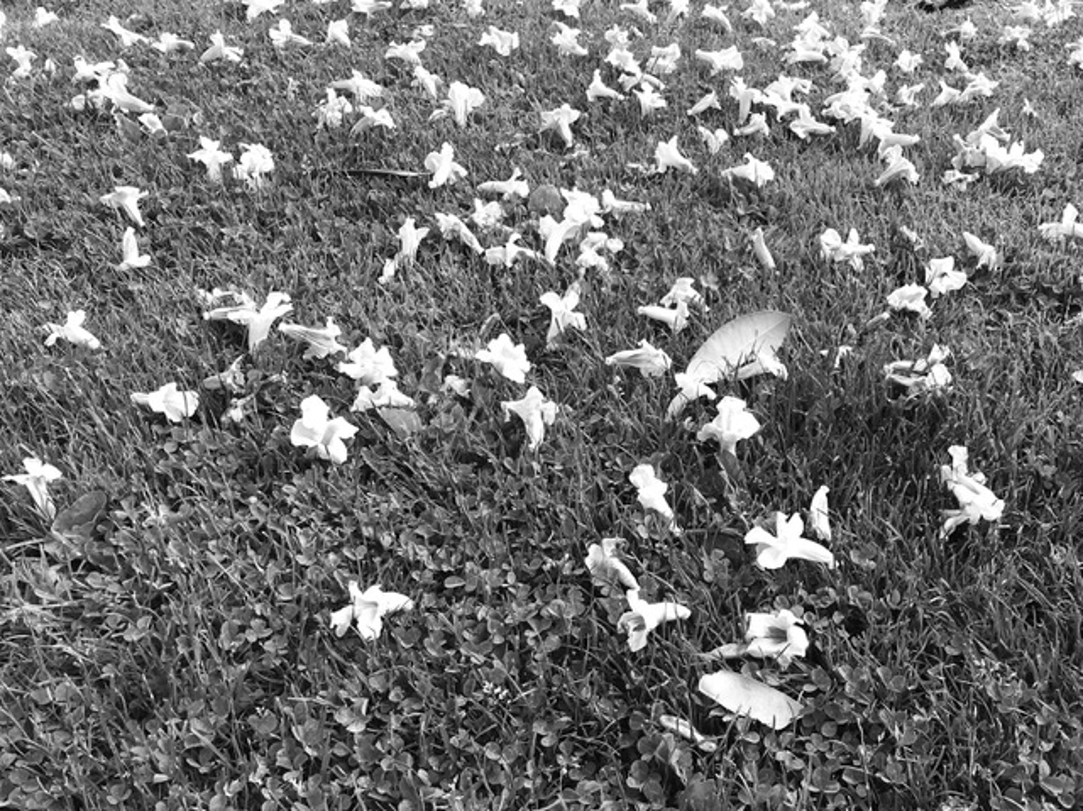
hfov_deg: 63.5
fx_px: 875
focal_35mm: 28
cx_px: 542
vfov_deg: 49.7
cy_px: 406
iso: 20
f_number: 1.8
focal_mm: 3.99
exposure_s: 1/778
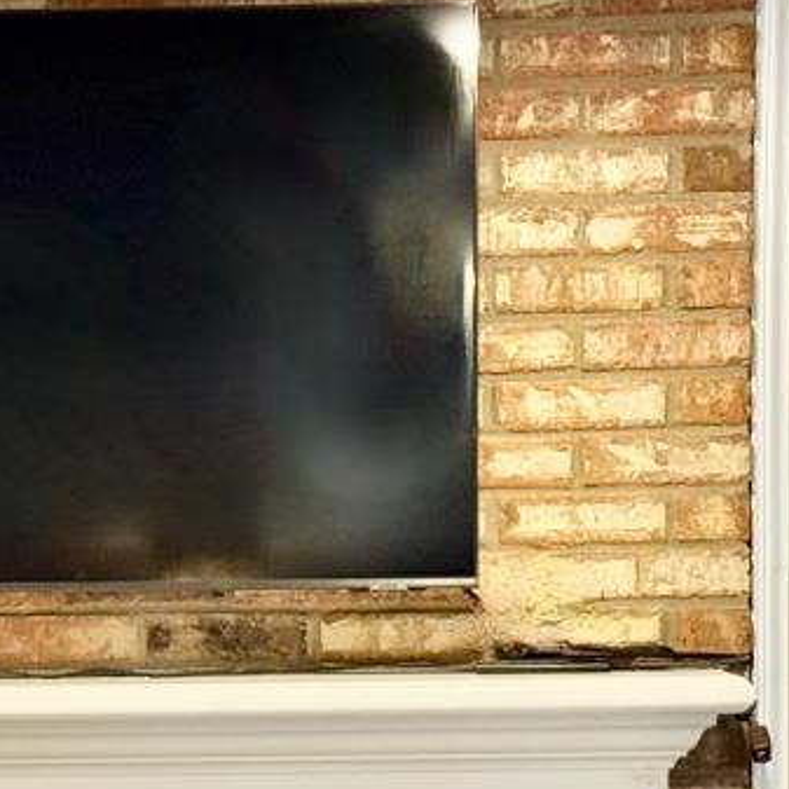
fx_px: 4874
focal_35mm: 189
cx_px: -84
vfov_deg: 9.2
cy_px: 905
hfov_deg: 9.2
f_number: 1.78
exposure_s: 1/60
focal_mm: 6.76
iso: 125
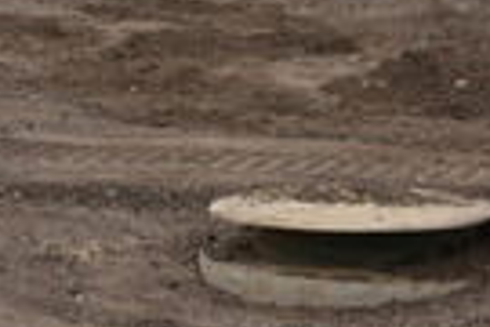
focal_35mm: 228
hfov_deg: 9.0
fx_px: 3103
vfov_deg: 5.9
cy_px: -334
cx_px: 363
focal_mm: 55
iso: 200
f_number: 9
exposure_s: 1/320
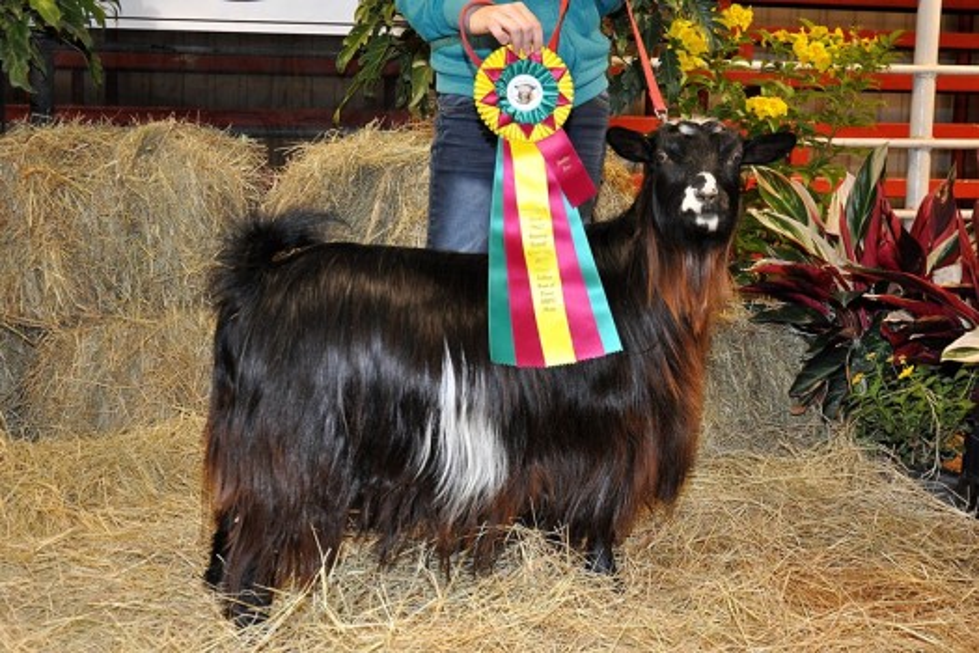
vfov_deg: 36.9
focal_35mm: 36
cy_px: 326
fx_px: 979
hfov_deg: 53.1
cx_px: 490
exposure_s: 1/60
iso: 800
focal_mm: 24
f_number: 4
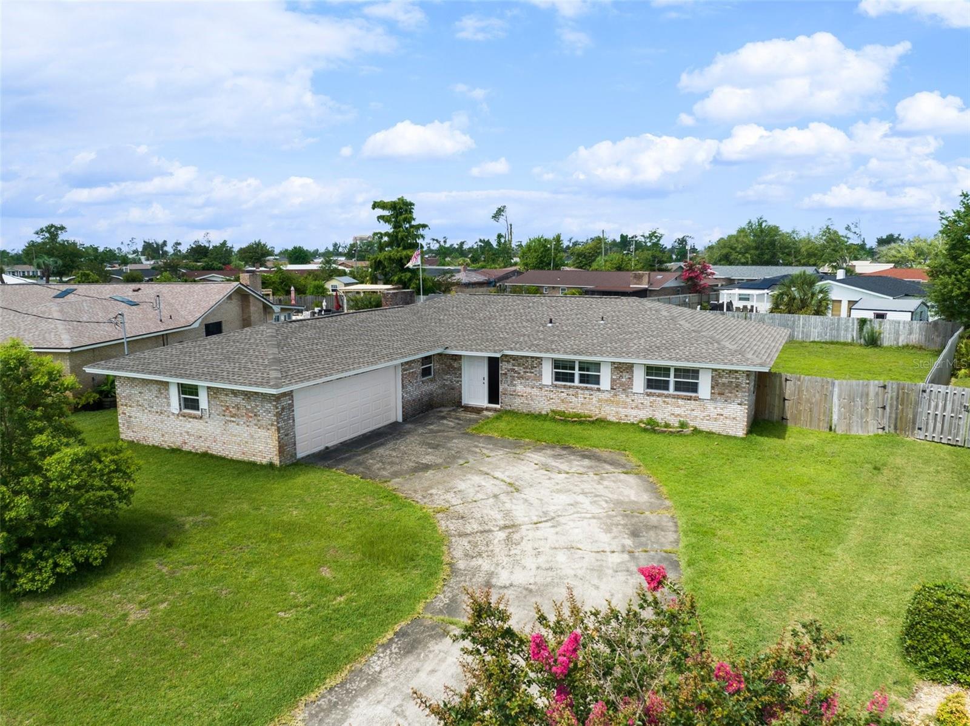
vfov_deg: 56.7
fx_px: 672
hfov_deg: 71.6
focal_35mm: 24
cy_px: 363
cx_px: 485
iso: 100
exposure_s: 1/80
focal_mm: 12.29
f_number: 4
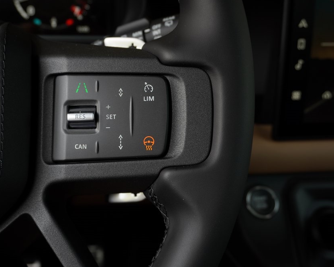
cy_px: 133
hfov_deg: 40.9
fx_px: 445
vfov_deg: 33.4
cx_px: 132
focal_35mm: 45
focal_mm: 26
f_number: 5.6
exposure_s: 1/50
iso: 100
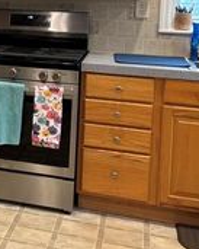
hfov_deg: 15.0
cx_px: -168
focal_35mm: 88
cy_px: 18
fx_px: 647
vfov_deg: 21.2
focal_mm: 5.96
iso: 125
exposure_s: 1/60
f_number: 1.6
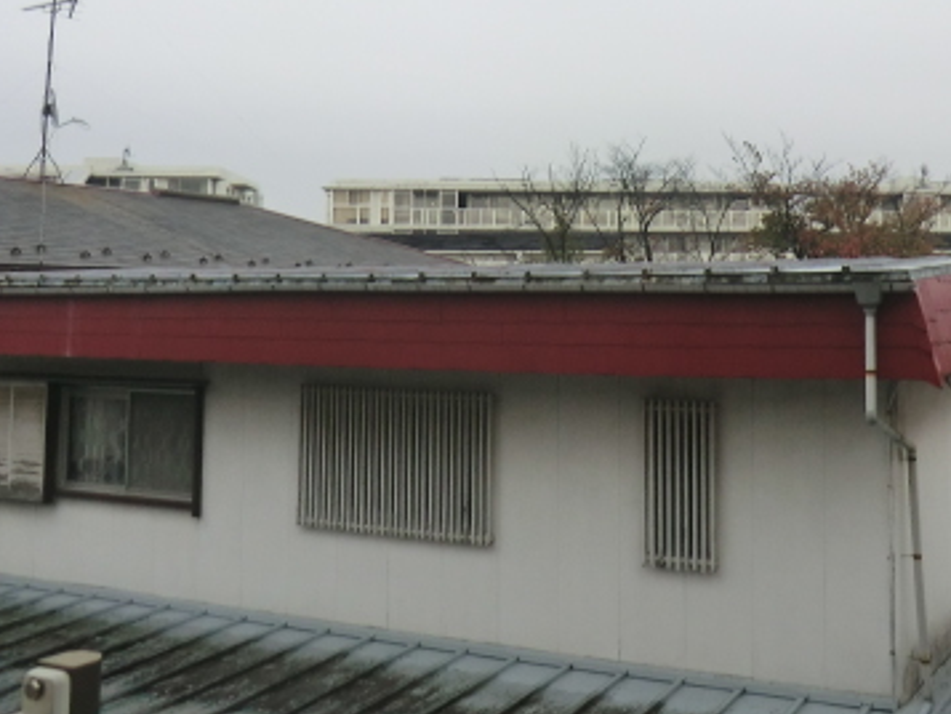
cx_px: 642
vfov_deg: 33.0
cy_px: 178
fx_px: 1182
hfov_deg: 43.2
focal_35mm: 43
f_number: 3.2
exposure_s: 1/80
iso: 80
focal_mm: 4.3
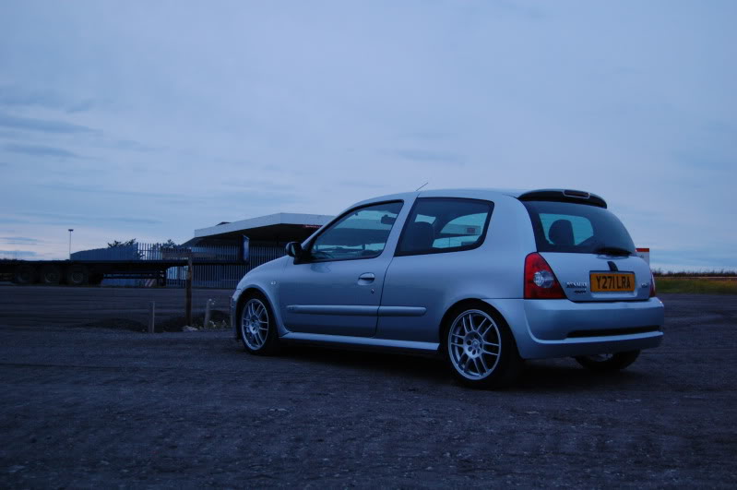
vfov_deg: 34.1
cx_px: 368
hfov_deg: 49.6
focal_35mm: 39
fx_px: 798
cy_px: 245
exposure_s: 1/8
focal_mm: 26
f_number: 4
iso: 800
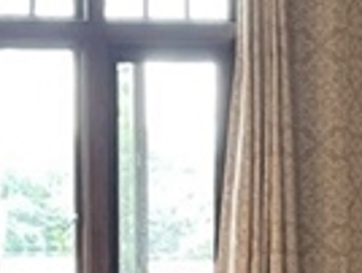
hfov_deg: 10.0
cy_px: 568
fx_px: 2074
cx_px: 127
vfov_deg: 7.2
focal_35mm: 198
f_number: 1.6
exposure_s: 1/60
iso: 125
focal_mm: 4.2
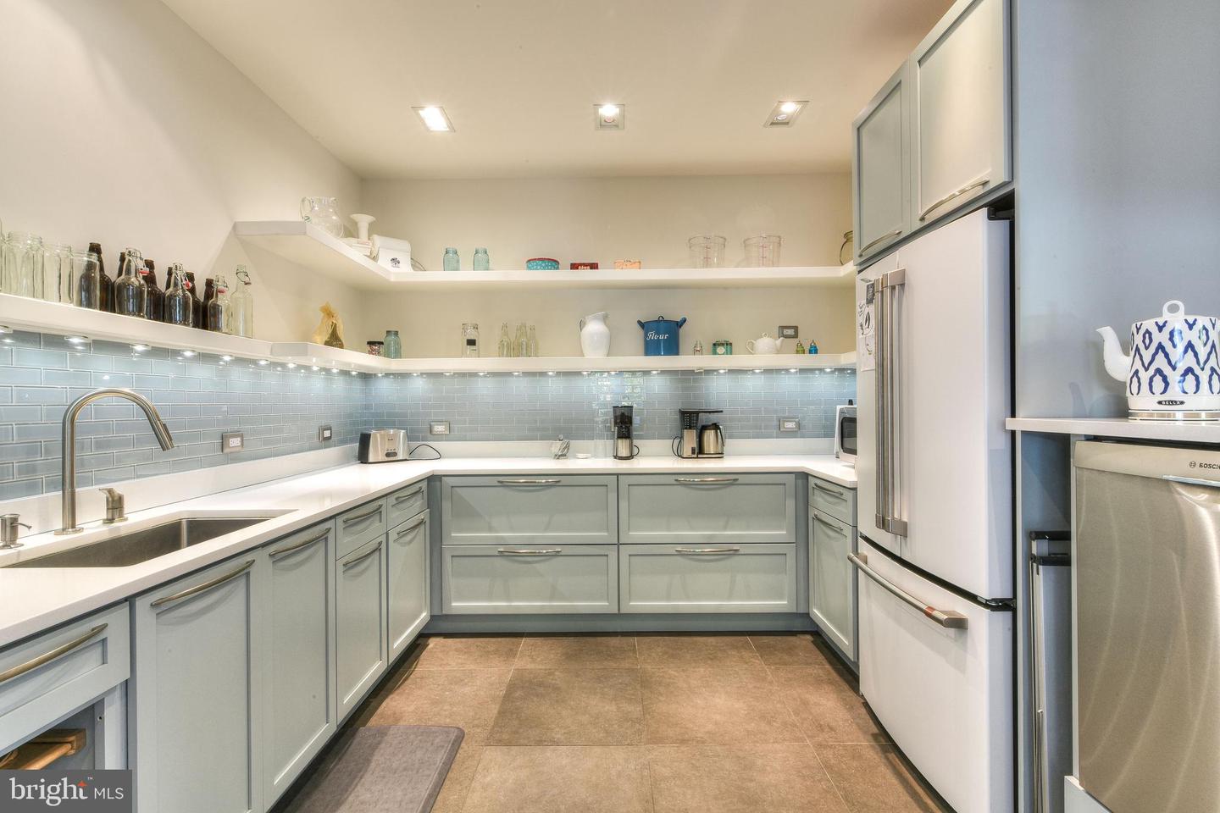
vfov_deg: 70.4
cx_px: 610
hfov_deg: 93.3
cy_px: 406
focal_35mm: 17
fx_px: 576
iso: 100
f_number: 22
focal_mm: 17
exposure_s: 1.6
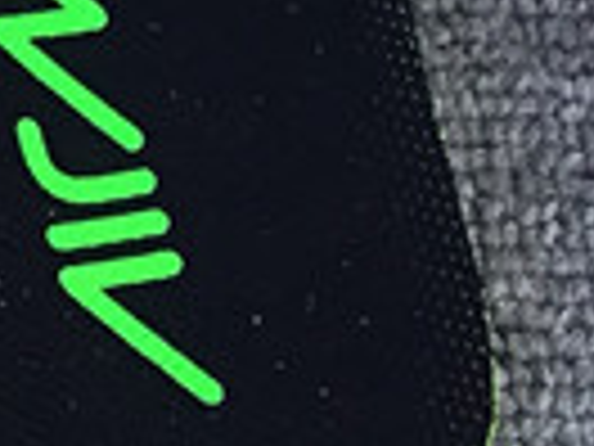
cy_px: -588
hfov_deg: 8.8
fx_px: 3621
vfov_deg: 6.7
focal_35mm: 211
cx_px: -657
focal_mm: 3.3
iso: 32
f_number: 2.4
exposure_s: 1/100
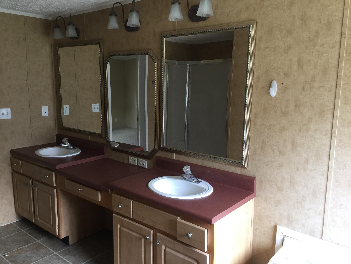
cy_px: 132
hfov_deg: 61.7
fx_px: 294
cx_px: 176
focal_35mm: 29
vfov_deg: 48.2
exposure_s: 1/15
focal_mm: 4.15
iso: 32
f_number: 2.2
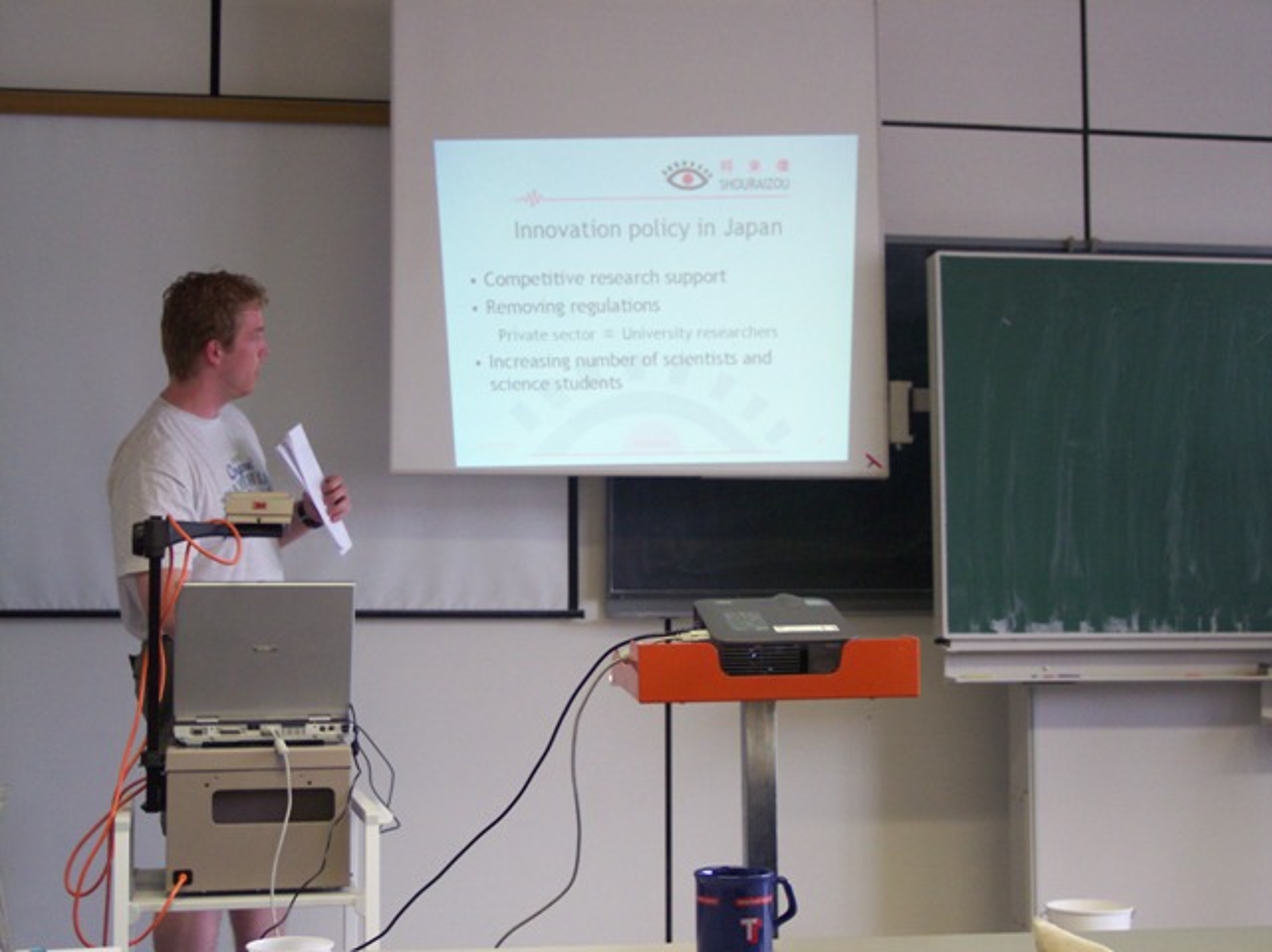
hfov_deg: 37.5
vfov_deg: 28.5
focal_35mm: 51
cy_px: 476
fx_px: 1873
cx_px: 636
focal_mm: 10.7
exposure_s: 1/30
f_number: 3.4
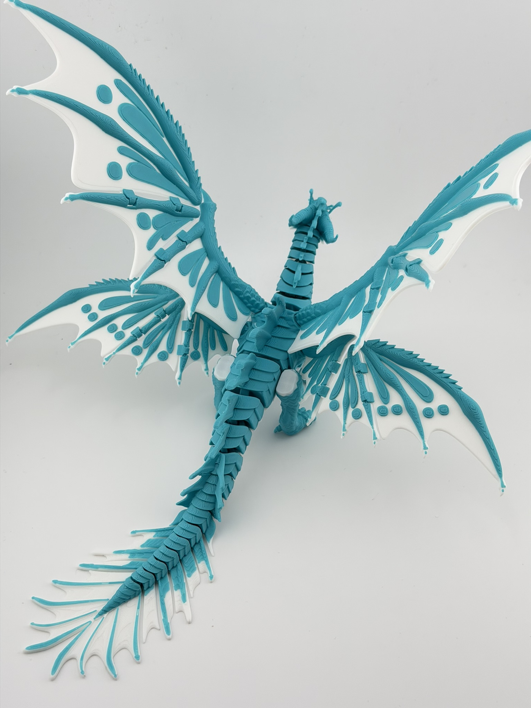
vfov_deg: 39.7
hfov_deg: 30.3
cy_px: 354
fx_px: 982
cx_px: 266
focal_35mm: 48
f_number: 1.78
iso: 64
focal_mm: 6.76
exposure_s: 1/1980
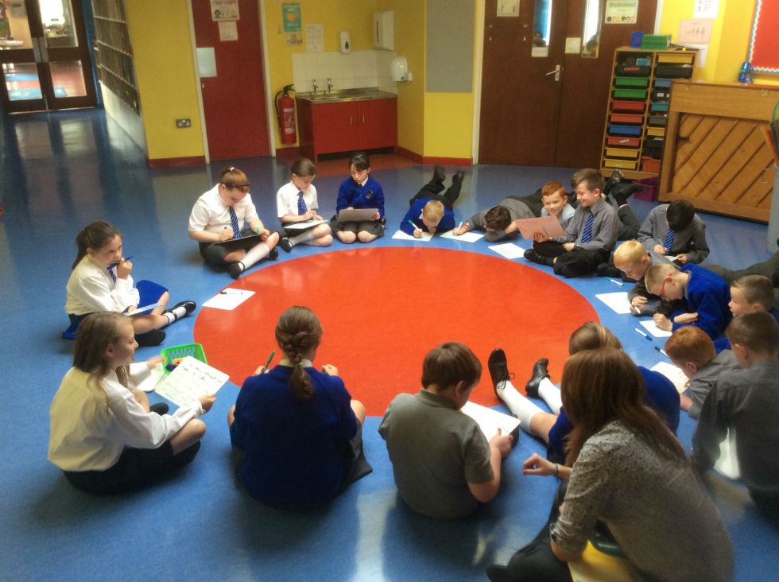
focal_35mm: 32
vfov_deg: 44.1
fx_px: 719
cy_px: 291
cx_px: 390
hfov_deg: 56.9
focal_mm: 3.3
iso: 80
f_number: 2.4
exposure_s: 1/24
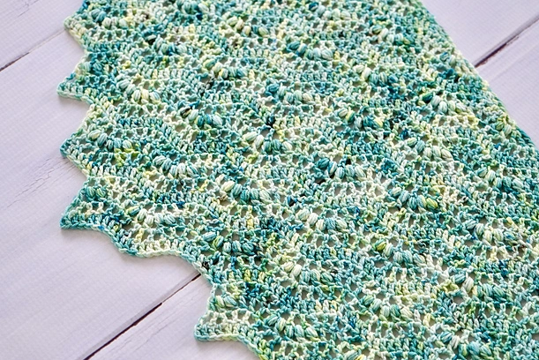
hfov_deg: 30.1
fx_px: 1004
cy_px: 172
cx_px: 275
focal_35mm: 67
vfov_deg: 20.3
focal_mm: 42.9
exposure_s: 1/125
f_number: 4
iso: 800
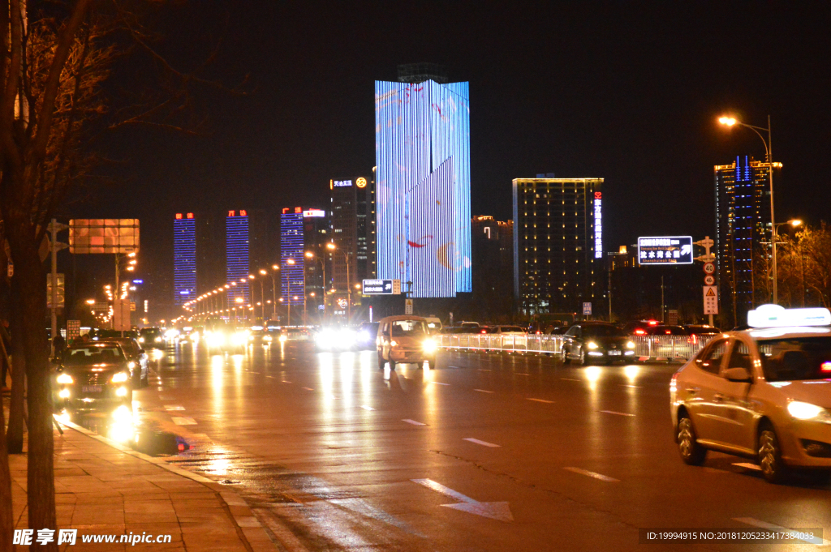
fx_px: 1903
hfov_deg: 24.6
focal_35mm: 82
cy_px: 276
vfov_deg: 16.5
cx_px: 416
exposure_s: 1/60
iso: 6400
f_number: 5.6
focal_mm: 55
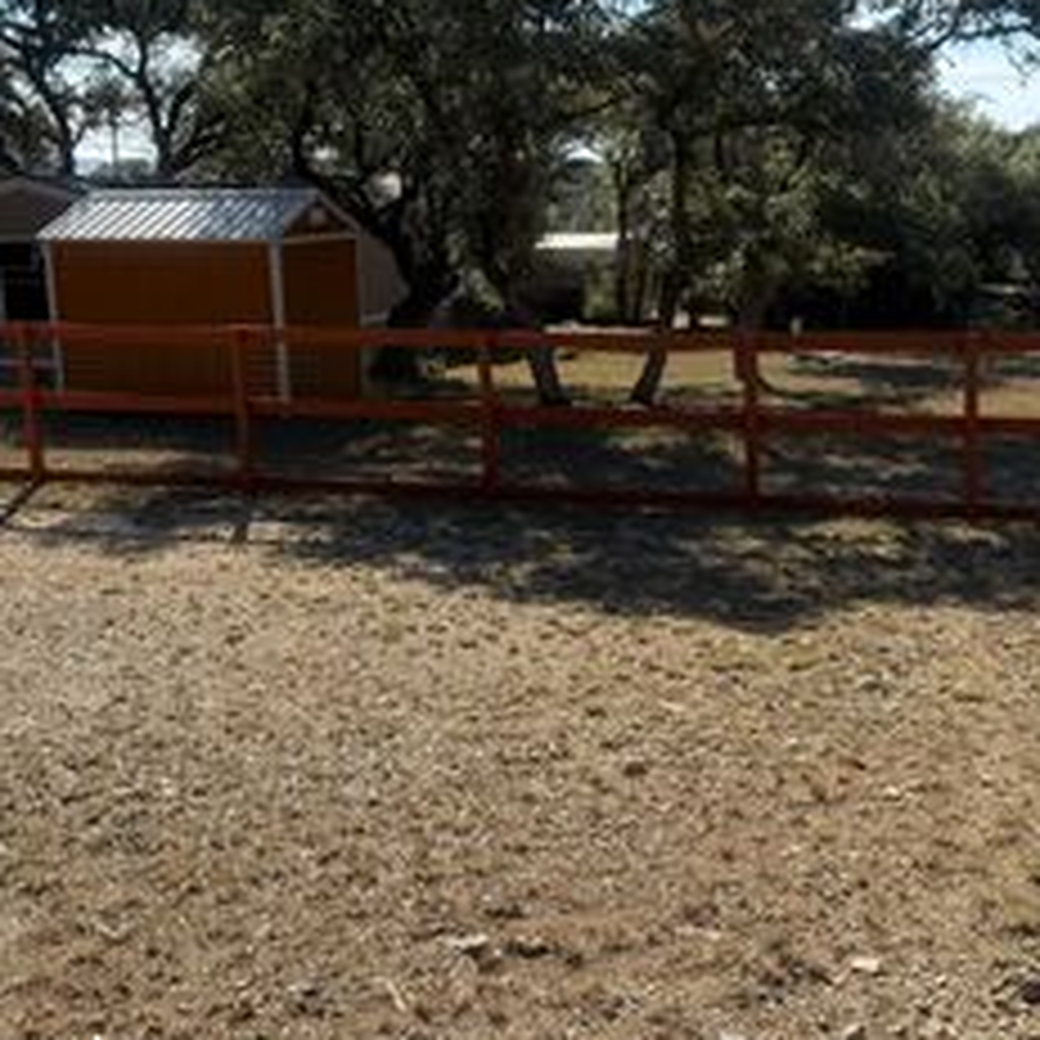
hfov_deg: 36.7
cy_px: 506
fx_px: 1564
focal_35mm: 46
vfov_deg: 36.8
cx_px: 617
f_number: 1.78
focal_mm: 6.76
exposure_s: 1/3279
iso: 100
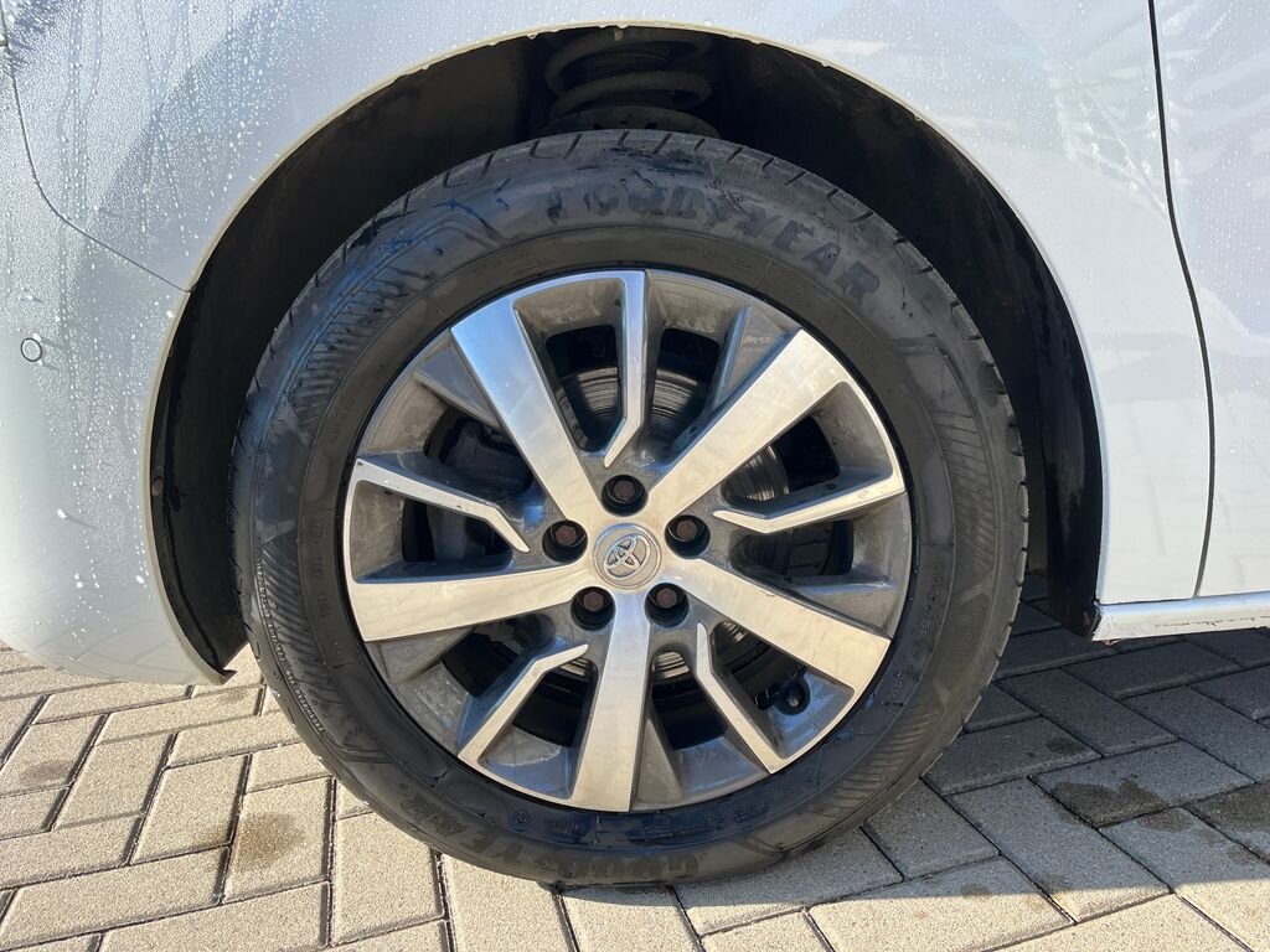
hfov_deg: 67.3
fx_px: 954
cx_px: 635
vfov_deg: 53.1
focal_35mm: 26
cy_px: 476
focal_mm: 5.1
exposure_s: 1/544
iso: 50
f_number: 1.6
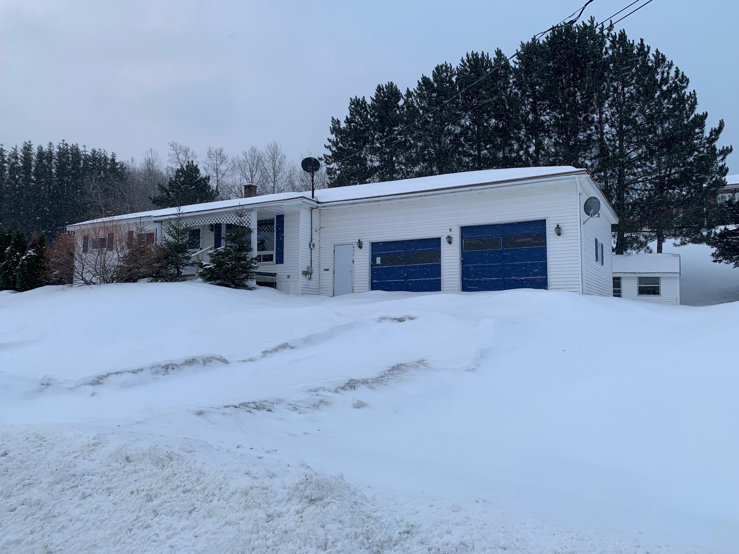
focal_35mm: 26
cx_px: 370
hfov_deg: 67.3
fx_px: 555
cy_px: 277
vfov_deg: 53.1
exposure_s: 1/186
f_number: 1.8
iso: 25
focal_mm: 4.25
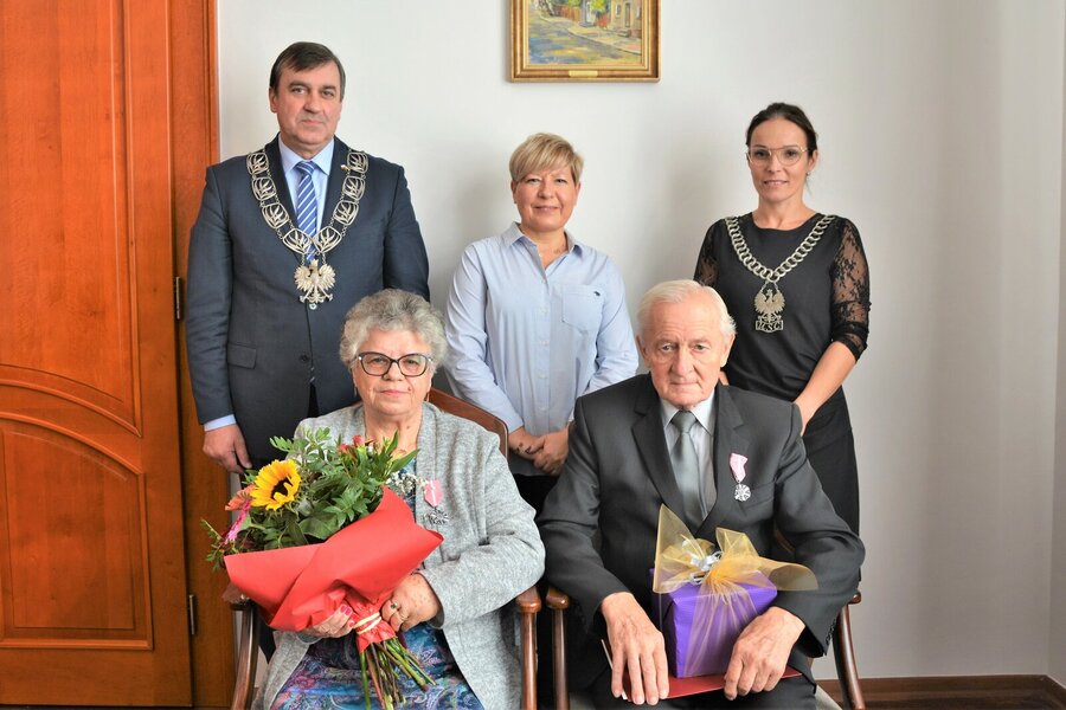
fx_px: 755
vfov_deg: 50.4
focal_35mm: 26
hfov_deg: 70.4
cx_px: 533
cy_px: 355
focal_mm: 17
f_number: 4
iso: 500
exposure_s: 1/80
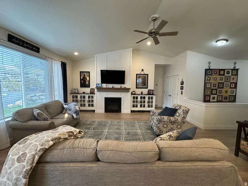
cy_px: 93
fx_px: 100
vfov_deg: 85.7
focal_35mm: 14
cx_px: 124
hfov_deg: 102.1
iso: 320
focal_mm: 2.22
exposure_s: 1/120
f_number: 2.2
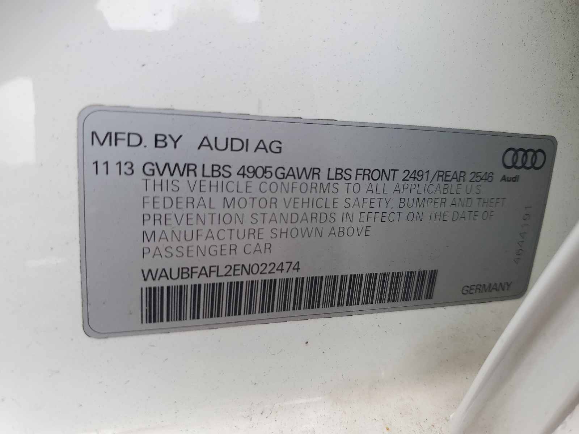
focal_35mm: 26
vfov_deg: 53.1
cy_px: 217
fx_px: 435
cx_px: 290
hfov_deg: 67.3
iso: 50
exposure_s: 1/625
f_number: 1.5
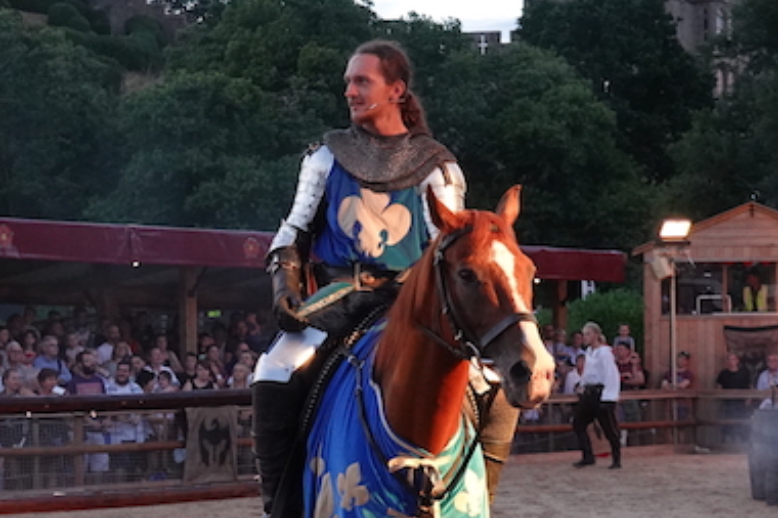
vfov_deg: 13.8
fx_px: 2138
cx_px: 305
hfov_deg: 20.6
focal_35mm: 99
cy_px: 392
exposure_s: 1/125
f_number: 4
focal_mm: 17.53
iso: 1600
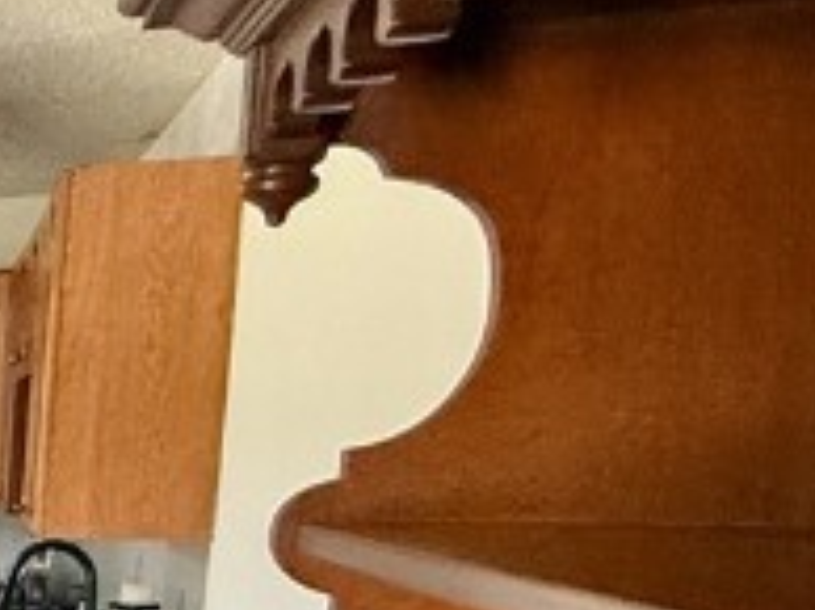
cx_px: -970
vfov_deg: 19.0
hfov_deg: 16.6
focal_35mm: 74
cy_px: 690
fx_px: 1740
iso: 640
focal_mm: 2.22
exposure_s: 1/60
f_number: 2.2
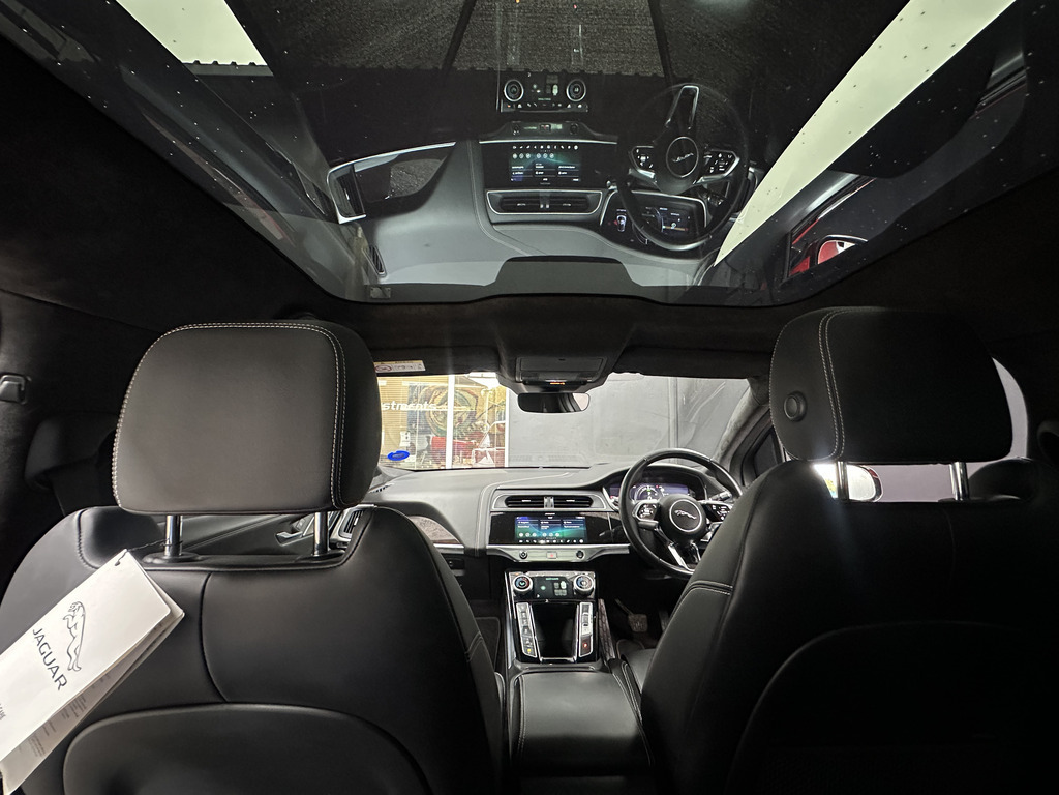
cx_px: 530
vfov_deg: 85.7
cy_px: 398
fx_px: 428
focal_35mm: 14
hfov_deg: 102.1
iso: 640
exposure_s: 1/60
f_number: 2.2
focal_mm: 2.22
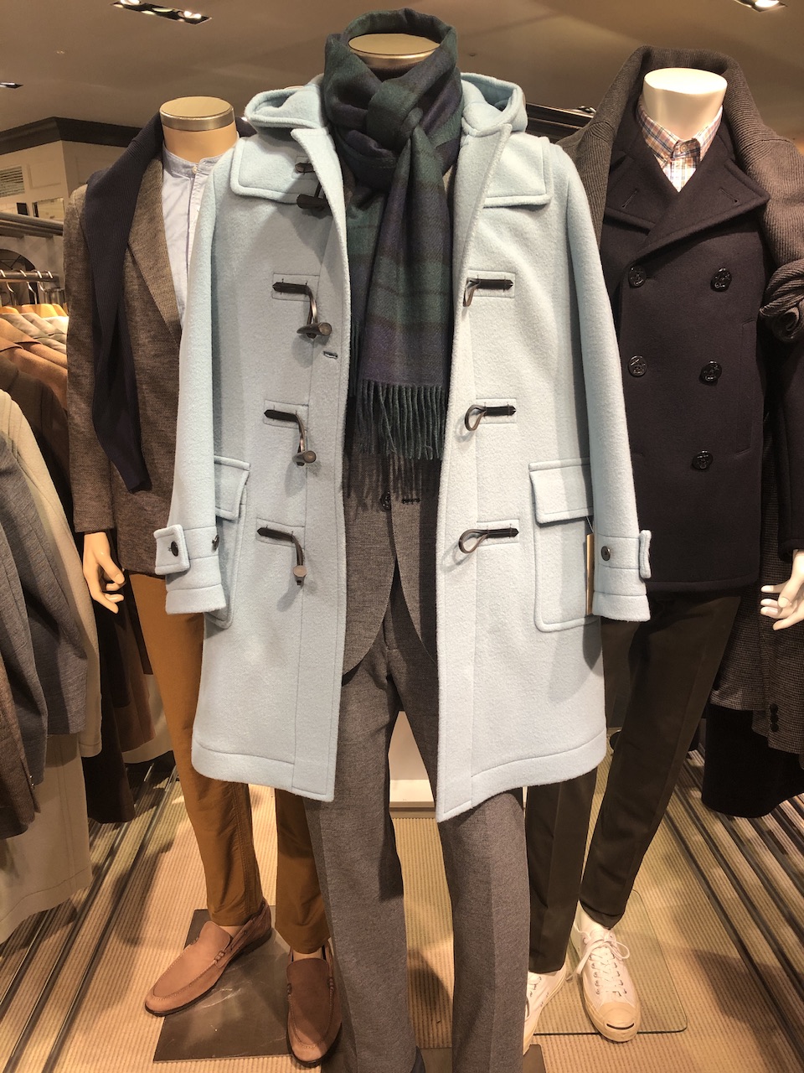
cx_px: 402
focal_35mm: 28
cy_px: 536
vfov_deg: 63.4
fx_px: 867
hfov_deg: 49.7
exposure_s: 1/28
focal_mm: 3.99
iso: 40
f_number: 1.8
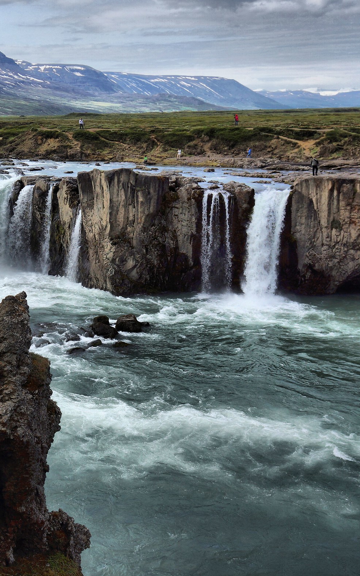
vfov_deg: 38.2
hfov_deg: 23.7
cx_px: 34
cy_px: 288
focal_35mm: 53
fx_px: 832
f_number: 8
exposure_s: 1/500
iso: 100
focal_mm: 23
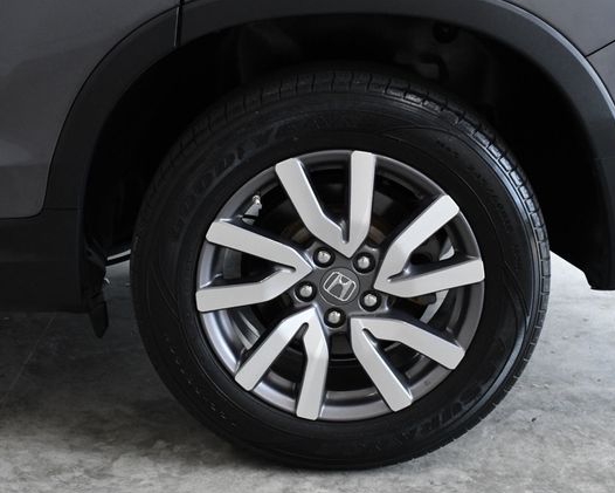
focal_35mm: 65
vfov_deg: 23.5
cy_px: 248
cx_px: 327
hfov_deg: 29.1
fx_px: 1183
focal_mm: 38
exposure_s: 1/400
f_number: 10
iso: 2500
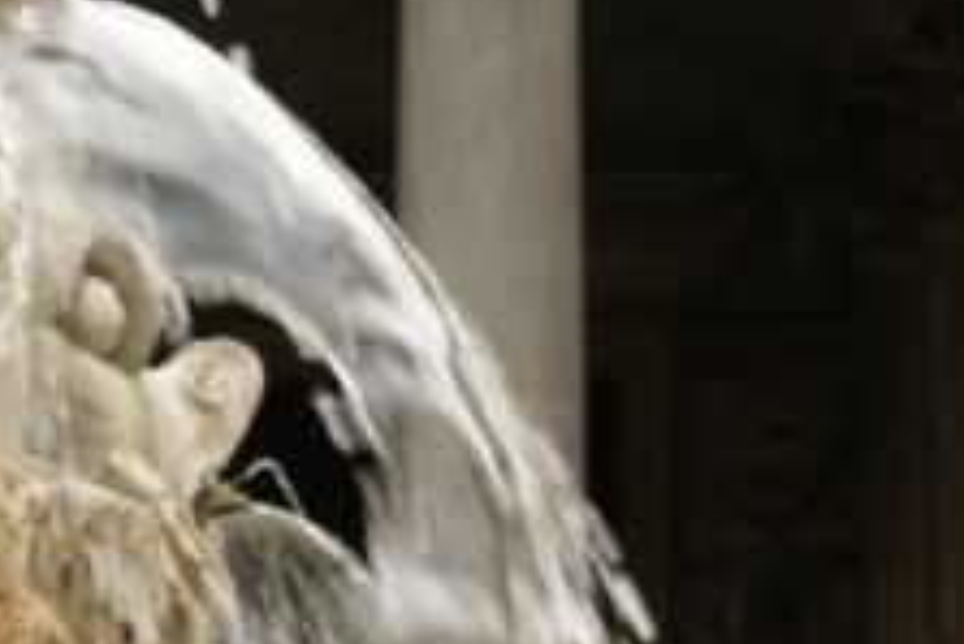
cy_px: 106
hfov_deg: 10.1
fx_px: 5412
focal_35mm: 202
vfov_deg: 6.8
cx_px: 108
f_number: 5.6
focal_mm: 50
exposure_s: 1/80
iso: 125
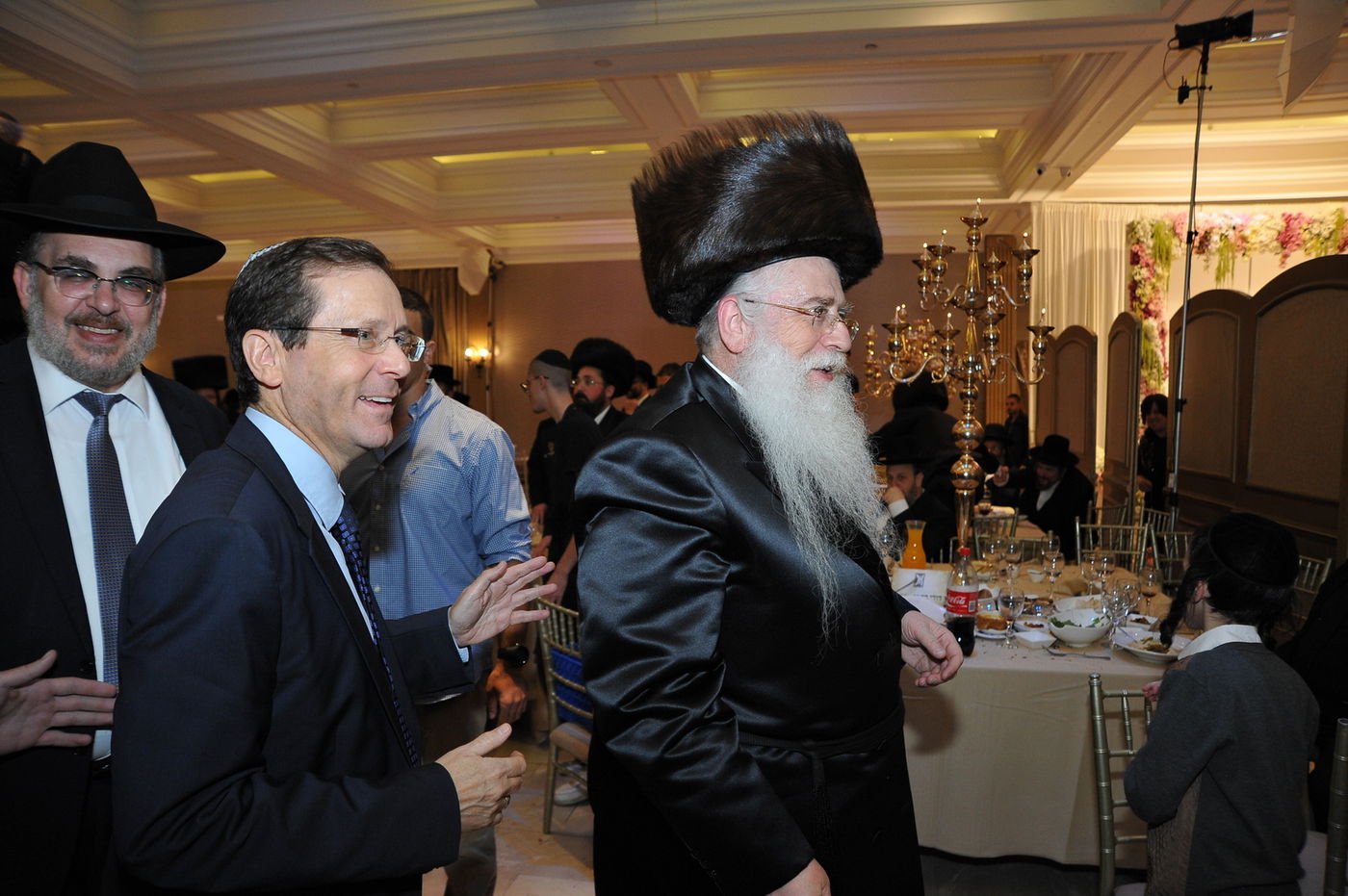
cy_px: 448
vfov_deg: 53.1
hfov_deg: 73.8
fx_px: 898
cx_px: 674
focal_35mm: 24
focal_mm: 24
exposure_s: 1/125
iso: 1600
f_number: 4
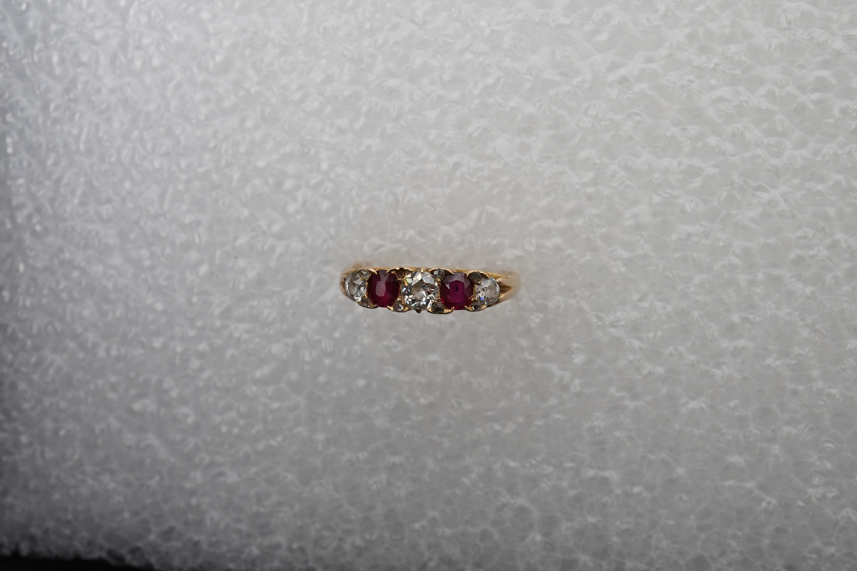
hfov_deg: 43.6
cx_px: 428
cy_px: 286
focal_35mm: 45
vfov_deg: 29.9
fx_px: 1071
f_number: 18
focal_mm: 30
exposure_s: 1/125
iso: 640
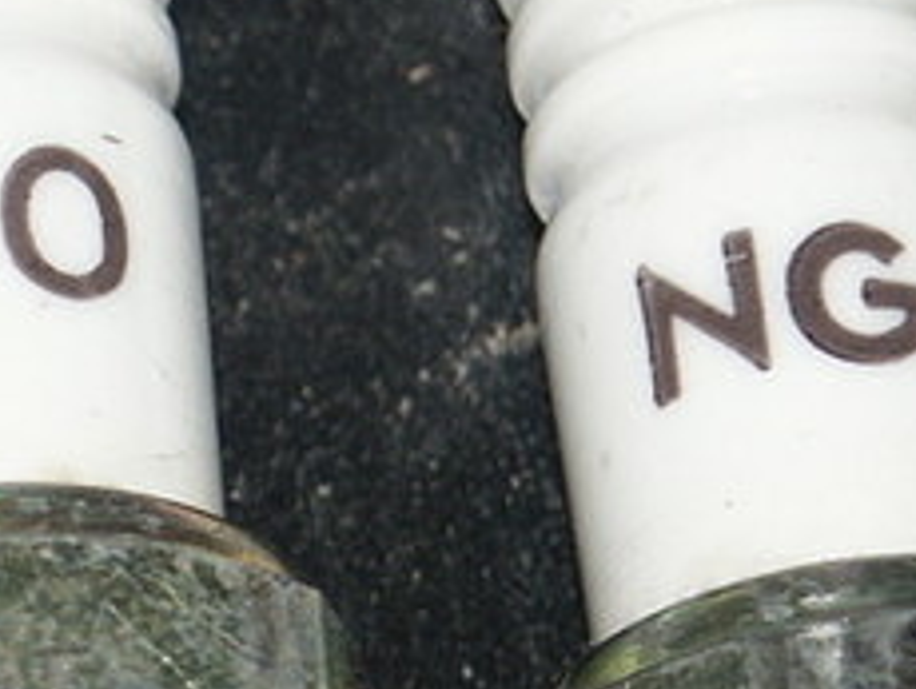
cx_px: -522
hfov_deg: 2.8
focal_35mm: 695
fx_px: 18410
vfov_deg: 2.1
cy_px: 211
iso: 100
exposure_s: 1/180
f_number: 5.6
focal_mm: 50.69
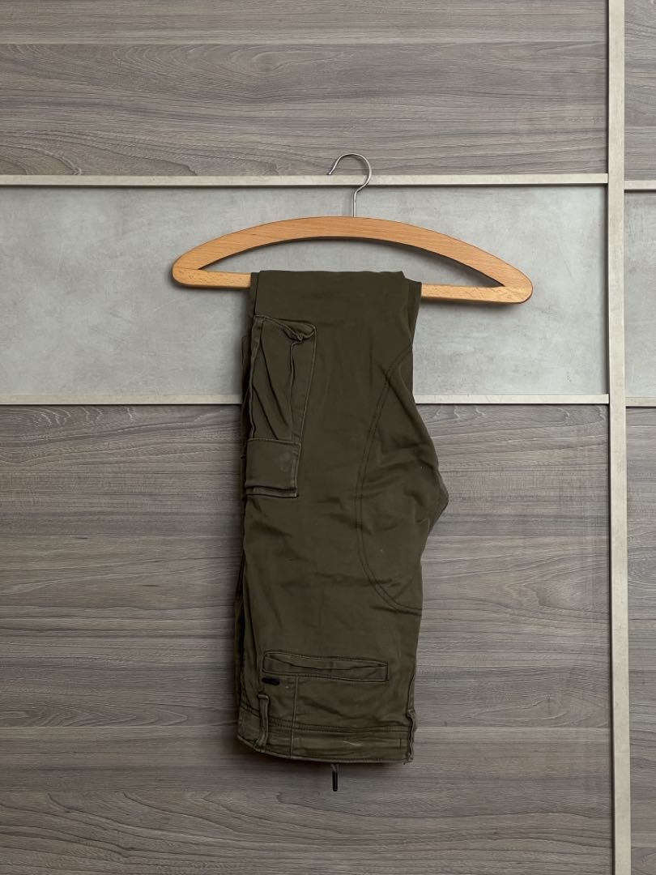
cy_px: 438
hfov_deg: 19.1
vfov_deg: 25.3
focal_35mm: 77
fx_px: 1946
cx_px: 328
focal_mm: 9
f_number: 2.8
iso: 160
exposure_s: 1/99
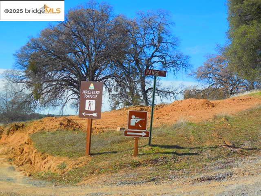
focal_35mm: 53
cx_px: 130
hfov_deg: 36.2
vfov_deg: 27.5
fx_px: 400
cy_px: 98
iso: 125
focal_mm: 9.4
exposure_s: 1/800
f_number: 4
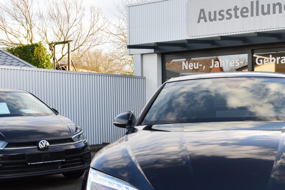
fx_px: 506
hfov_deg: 30.5
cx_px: 238
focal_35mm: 64
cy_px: 151
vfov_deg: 21.1
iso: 400
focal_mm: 25
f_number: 10
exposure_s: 1/60
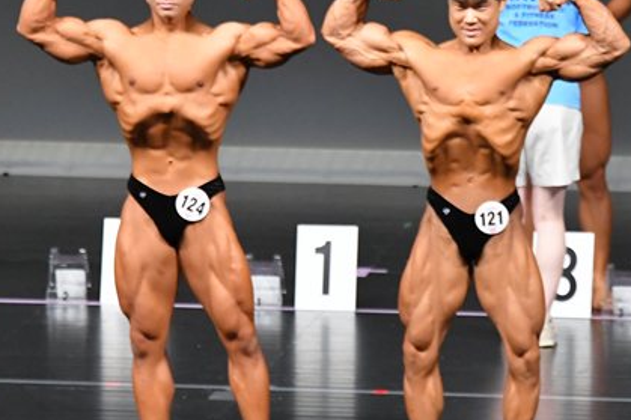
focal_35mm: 499
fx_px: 8742
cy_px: 236
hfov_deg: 4.1
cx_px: 352
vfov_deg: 2.8
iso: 5000
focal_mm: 180
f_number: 5.6
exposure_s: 1/400
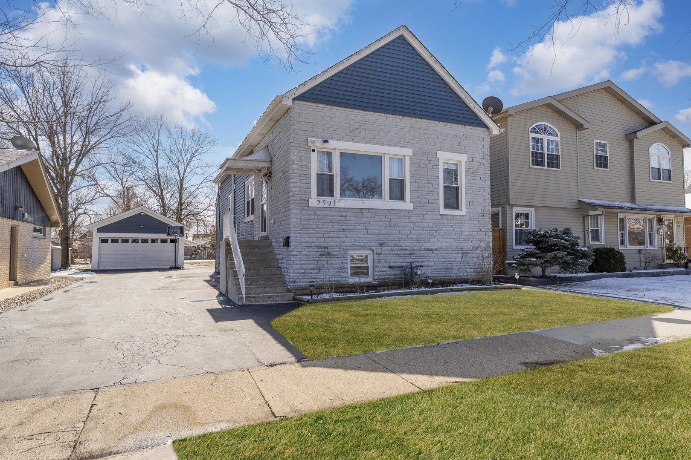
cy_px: 230
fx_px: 403
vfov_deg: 59.5
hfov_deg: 81.2
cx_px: 346
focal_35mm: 21
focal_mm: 21
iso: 200
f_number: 9
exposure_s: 1/320
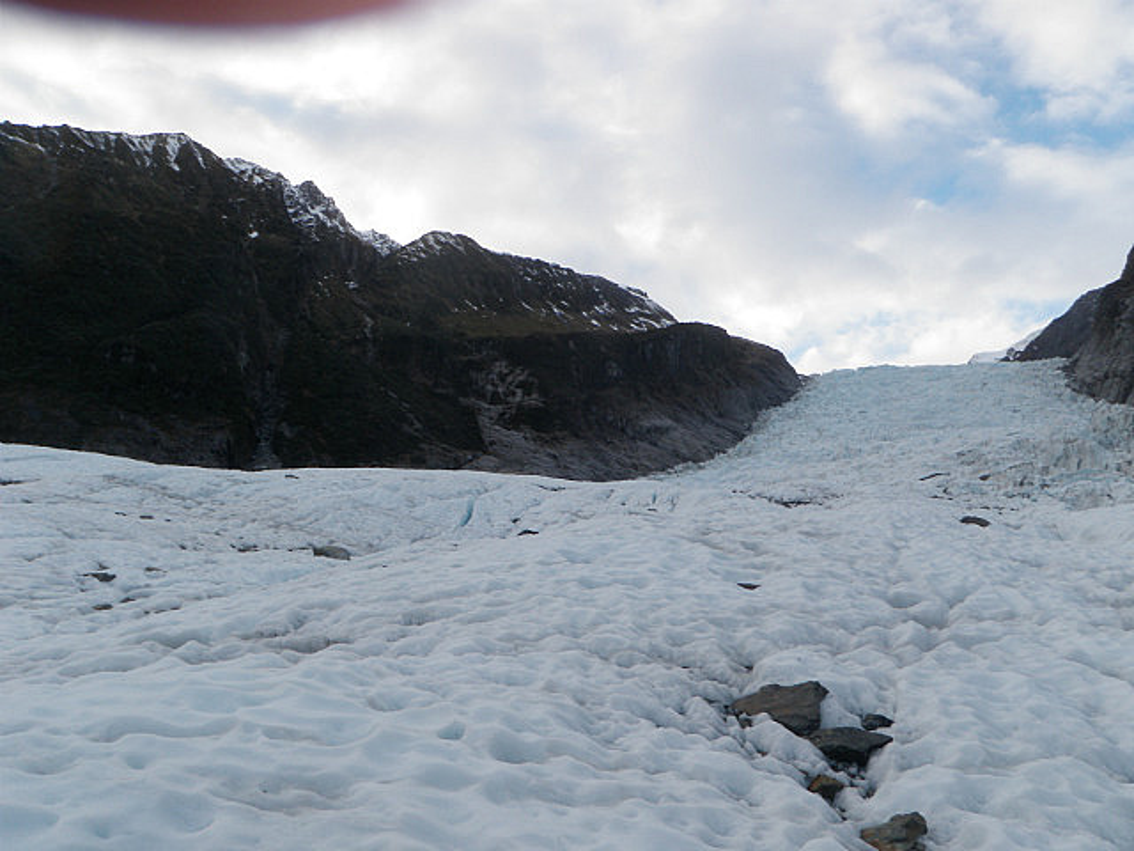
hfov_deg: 63.4
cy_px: 426
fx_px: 917
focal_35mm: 28
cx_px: 567
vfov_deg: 49.7
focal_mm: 5
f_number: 5
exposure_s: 1/80
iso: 50
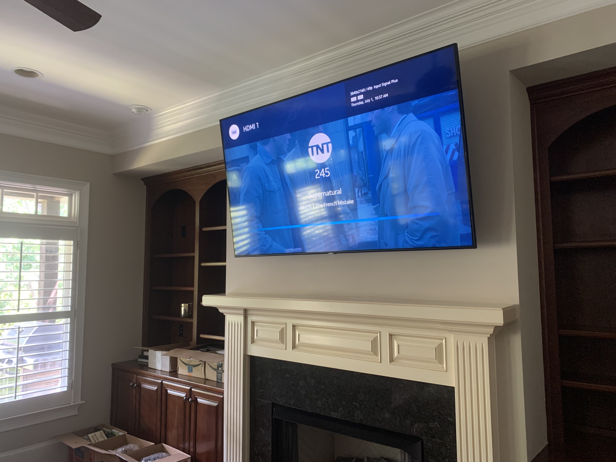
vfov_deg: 53.1
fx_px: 463
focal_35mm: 26
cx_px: 308
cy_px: 231
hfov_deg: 67.3
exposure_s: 1/60
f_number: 1.8
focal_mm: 4.25
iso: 320
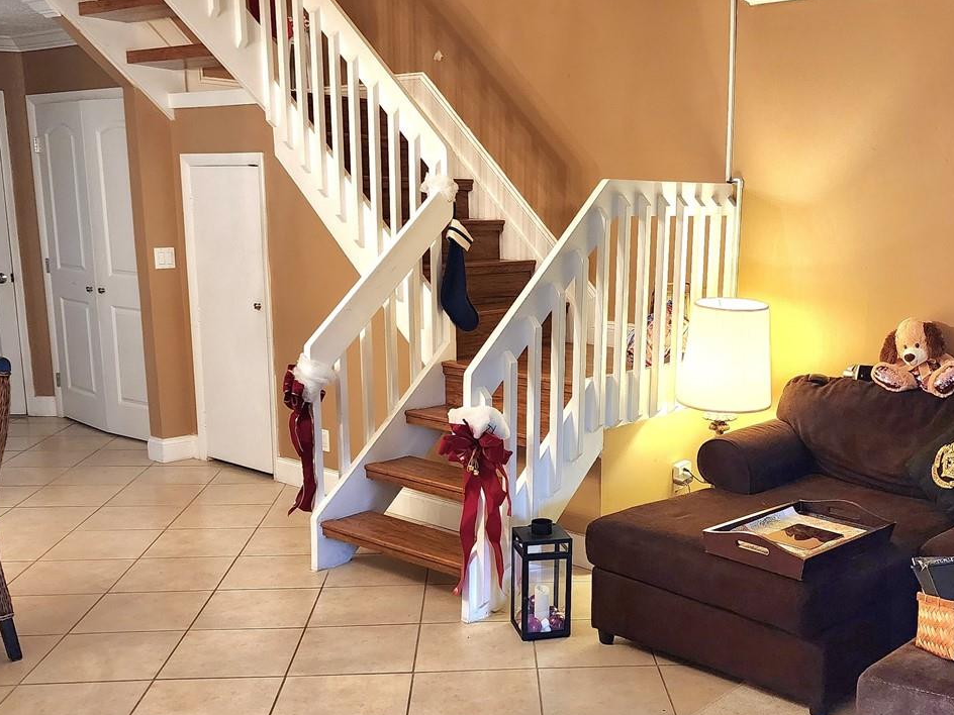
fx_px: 1075
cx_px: 570
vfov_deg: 36.6
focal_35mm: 39
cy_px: 442
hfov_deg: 47.6
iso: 640
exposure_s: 1/120
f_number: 1.8
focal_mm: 6.4
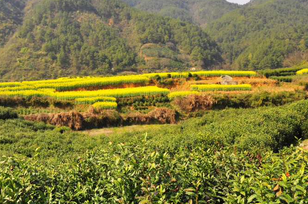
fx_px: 393
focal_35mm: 46
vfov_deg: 28.9
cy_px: 62
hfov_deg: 42.1
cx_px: 96
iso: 200
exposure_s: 1/320
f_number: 9
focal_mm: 20
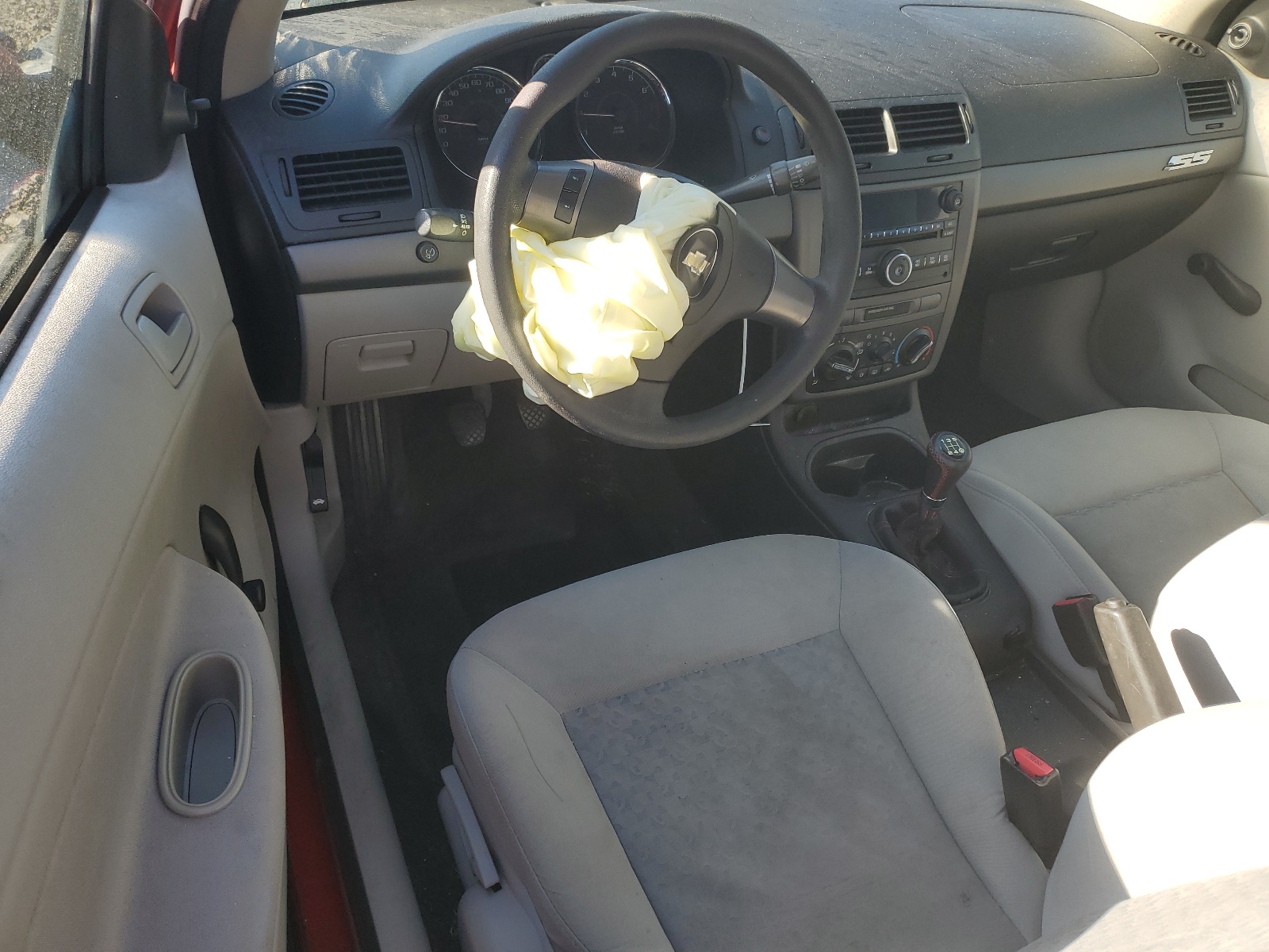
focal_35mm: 26
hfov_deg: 67.3
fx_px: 953
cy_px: 476
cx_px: 634
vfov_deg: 53.1
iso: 50
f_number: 1.5
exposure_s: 1/370
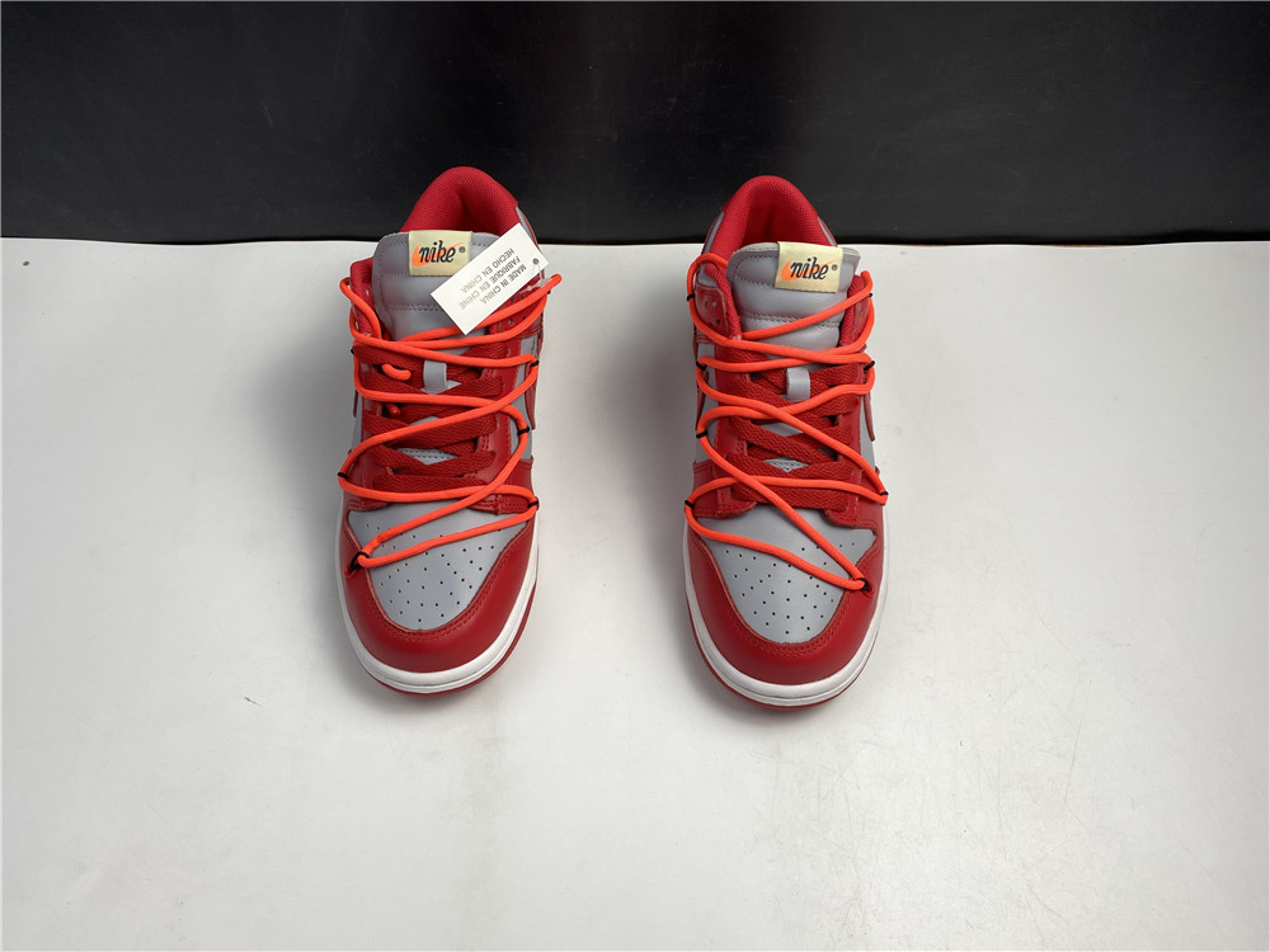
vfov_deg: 53.1
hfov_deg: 67.3
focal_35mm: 26
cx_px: 635
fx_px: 954
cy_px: 476
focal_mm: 4.25
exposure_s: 1/104
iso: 32
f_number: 1.8
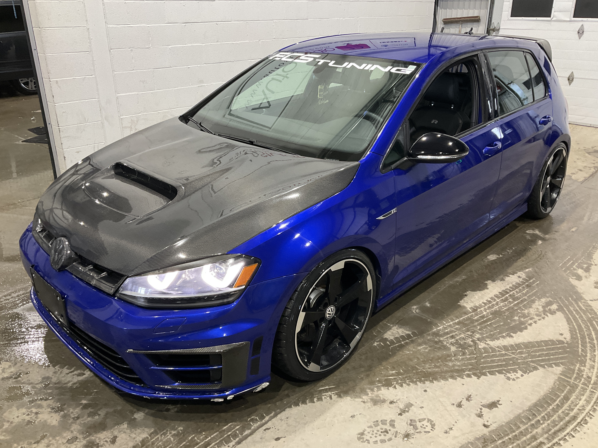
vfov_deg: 48.2
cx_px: 299
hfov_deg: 61.7
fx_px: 501
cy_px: 224
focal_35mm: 29
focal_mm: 3
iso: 100
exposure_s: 1/60
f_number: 1.8
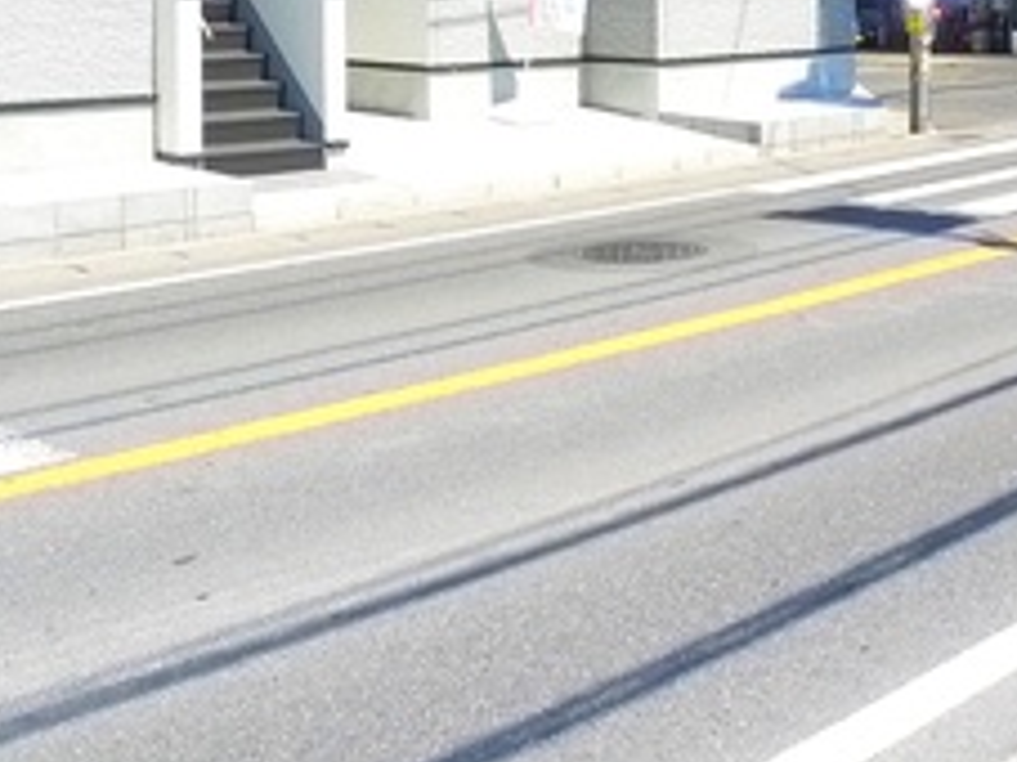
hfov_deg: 26.0
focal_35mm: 74
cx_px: 753
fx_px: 2173
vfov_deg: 19.2
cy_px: -52
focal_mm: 5.1
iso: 400
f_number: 4
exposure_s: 1/500
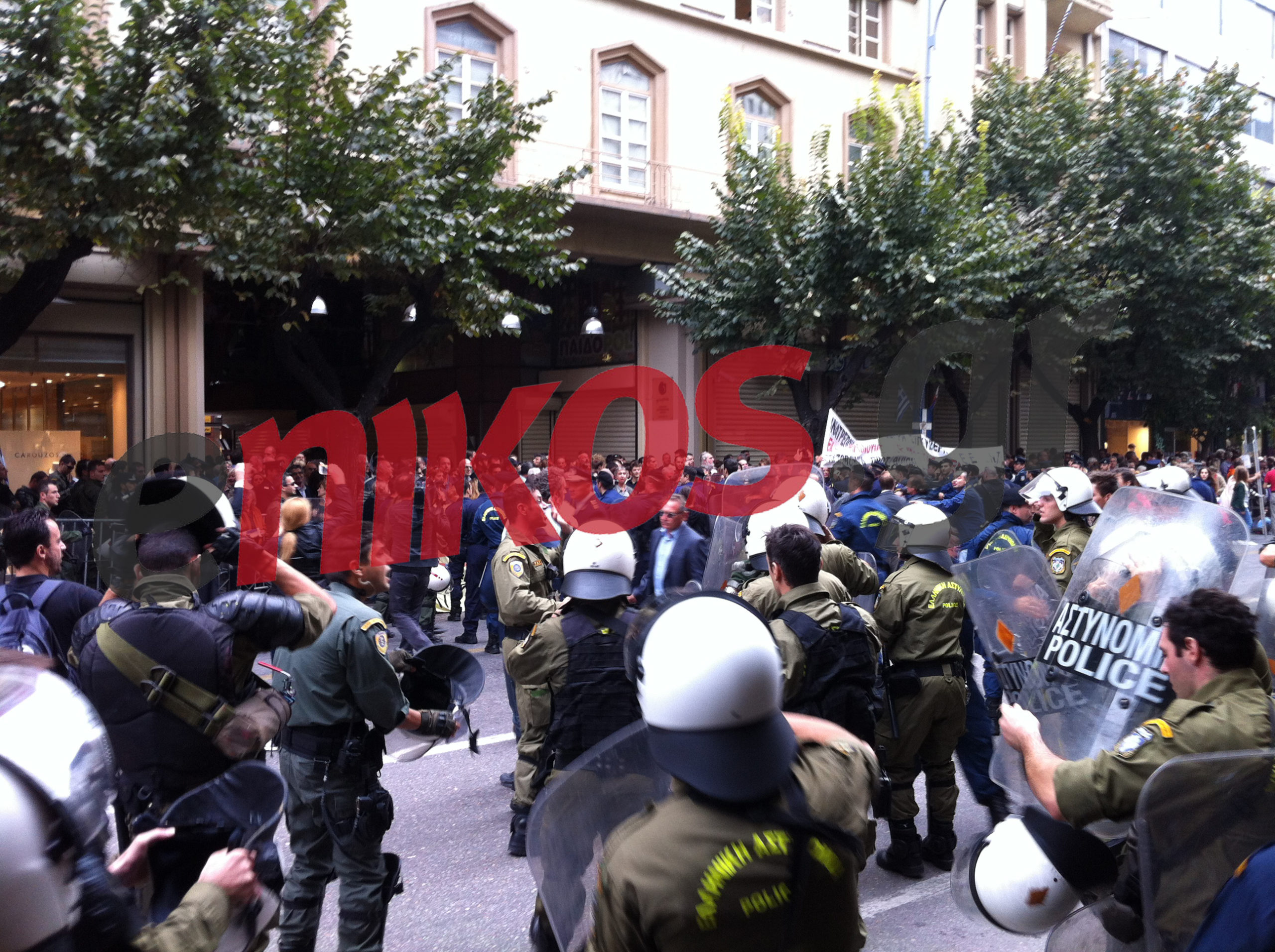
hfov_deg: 52.7
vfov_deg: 40.6
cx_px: 638
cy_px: 476
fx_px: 1287
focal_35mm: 35
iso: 80
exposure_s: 1/30
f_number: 2.8
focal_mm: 3.85
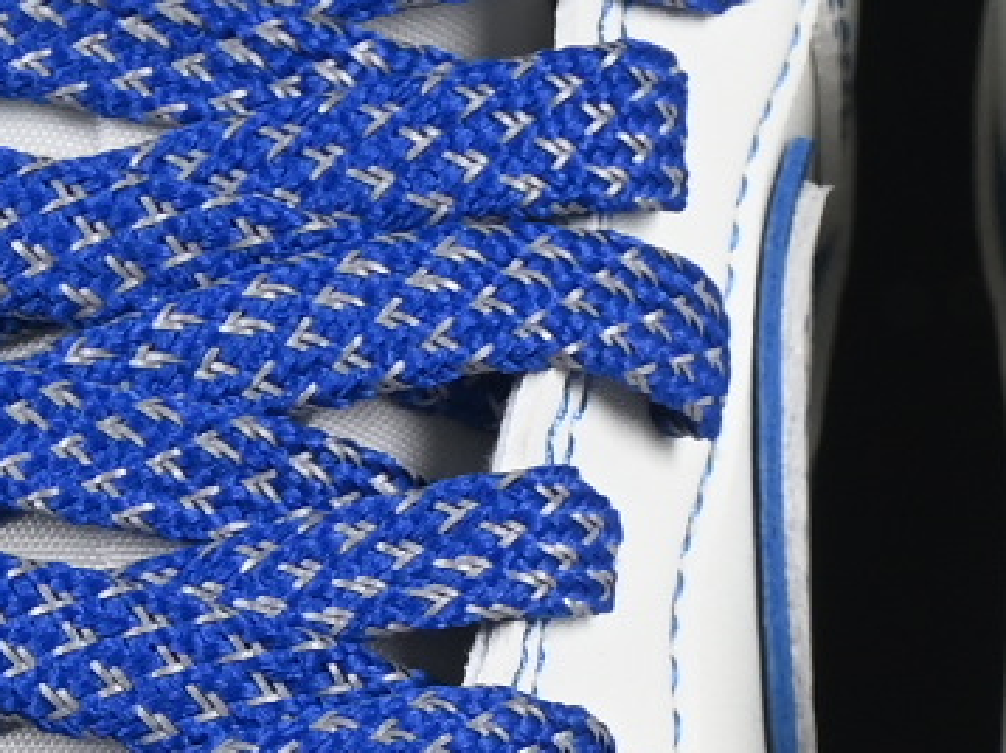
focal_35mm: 561
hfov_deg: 3.5
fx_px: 16293
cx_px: 880
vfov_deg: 2.6
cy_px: 1484
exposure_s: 1/100
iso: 160
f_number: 8
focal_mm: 50
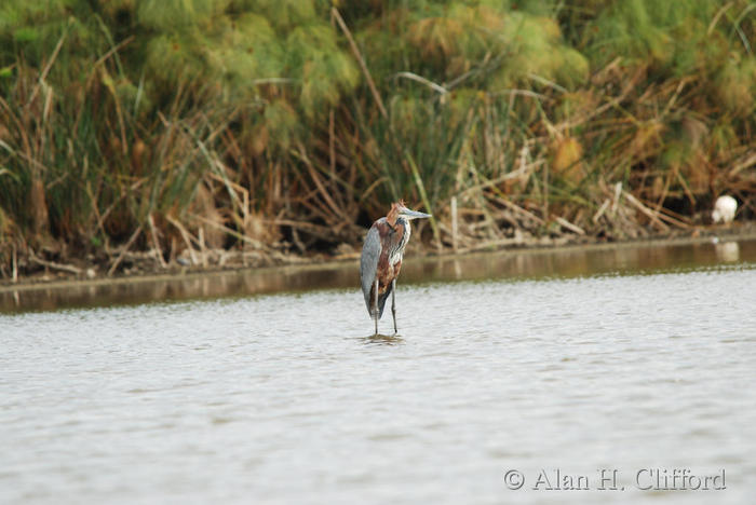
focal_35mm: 540
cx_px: 378
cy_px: 252
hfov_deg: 3.8
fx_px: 11349
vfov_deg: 2.6
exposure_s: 1/160
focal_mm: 360
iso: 100
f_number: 5.6
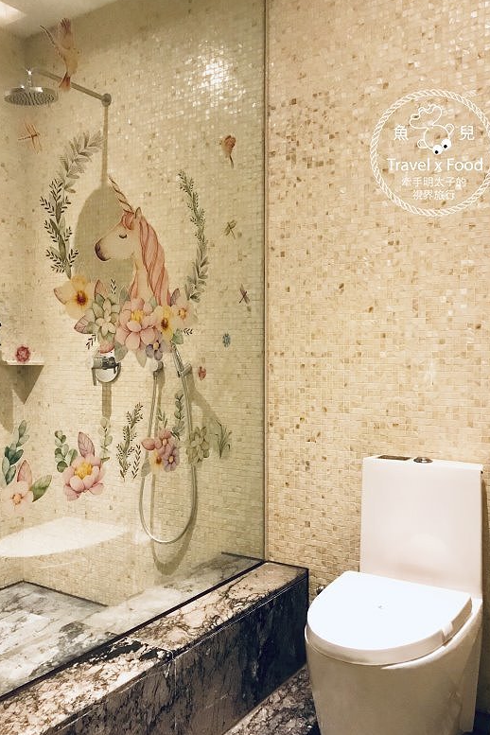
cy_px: 366
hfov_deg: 43.6
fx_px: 612
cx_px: 263
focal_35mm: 30
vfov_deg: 61.9
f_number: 1.8
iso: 100
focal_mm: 3.99
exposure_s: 1/15
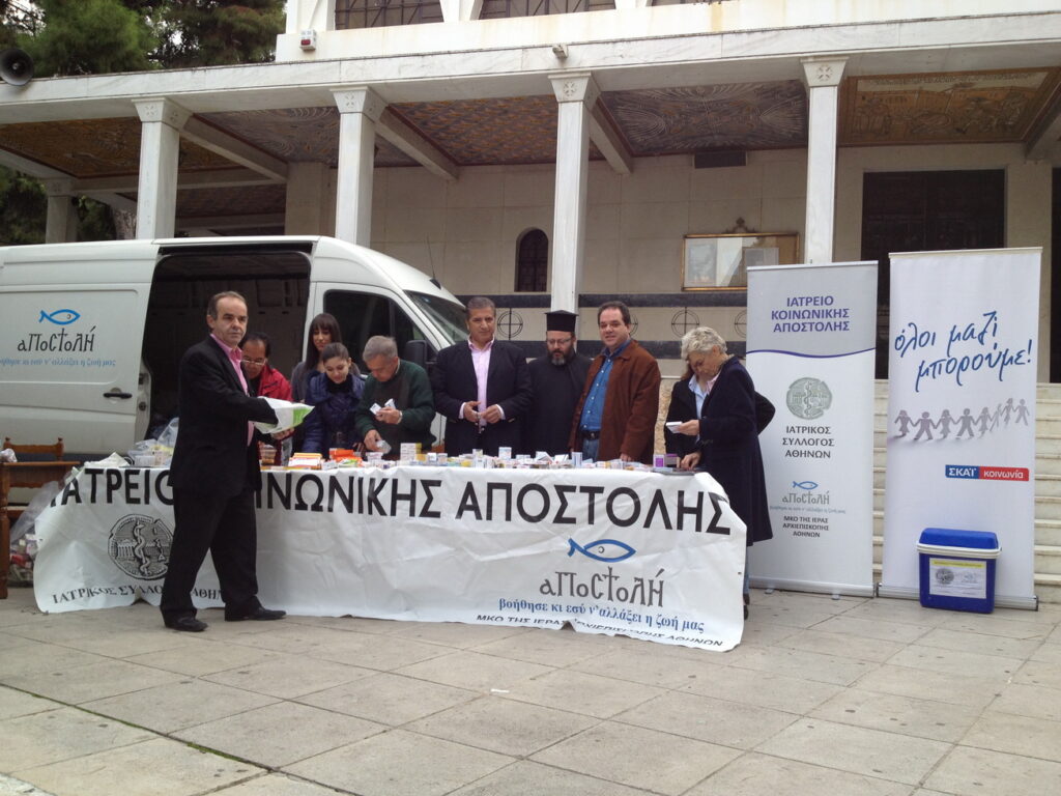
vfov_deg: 40.7
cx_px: 530
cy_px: 398
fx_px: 1073
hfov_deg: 52.6
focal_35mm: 35
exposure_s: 1/211
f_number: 2.4
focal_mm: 4.28
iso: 64
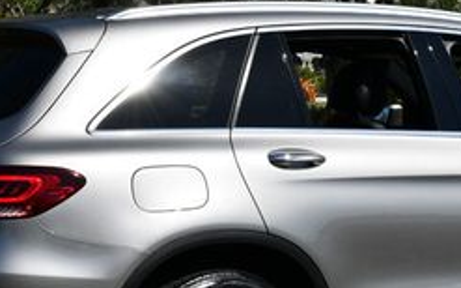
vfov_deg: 10.3
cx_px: 323
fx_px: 1595
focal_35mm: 127
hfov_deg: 16.4
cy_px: 150
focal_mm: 24
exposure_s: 1/400
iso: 100
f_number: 10
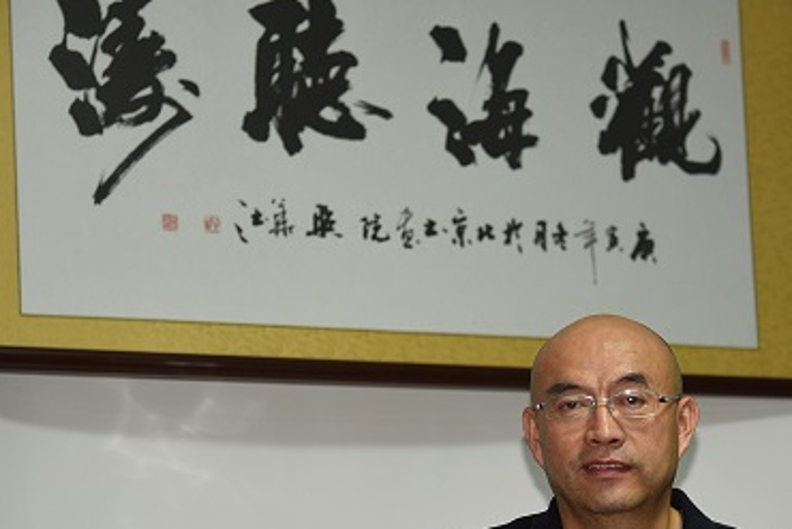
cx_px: 477
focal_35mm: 127
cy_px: 375
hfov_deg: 16.1
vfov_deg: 10.8
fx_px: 2795
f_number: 4
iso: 200
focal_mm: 78
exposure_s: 1/15
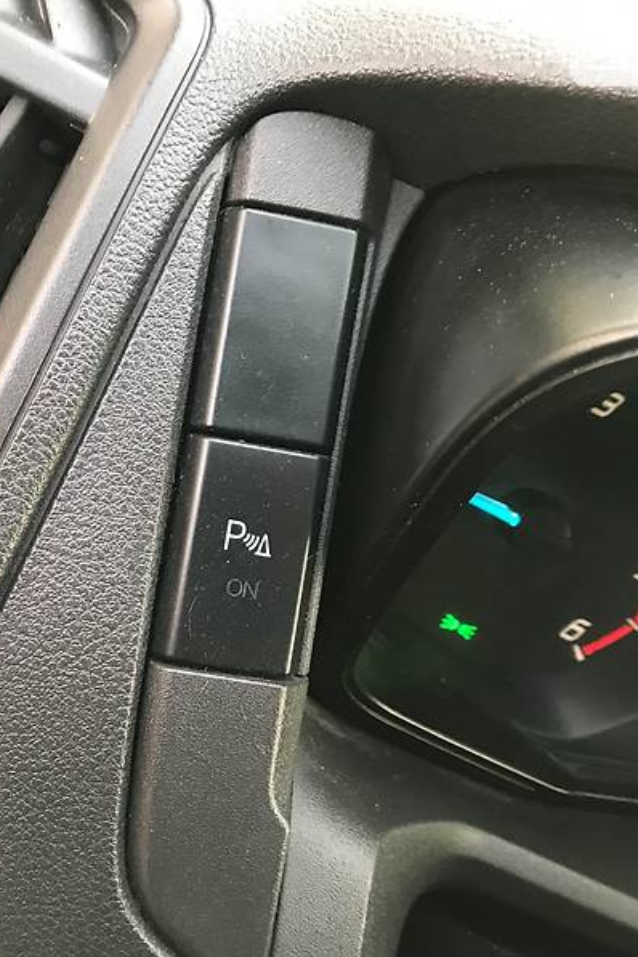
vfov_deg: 49.6
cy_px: 479
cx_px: 183
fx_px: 1037
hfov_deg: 33.7
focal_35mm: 39
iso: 100
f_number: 1.8
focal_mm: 4
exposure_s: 1/17
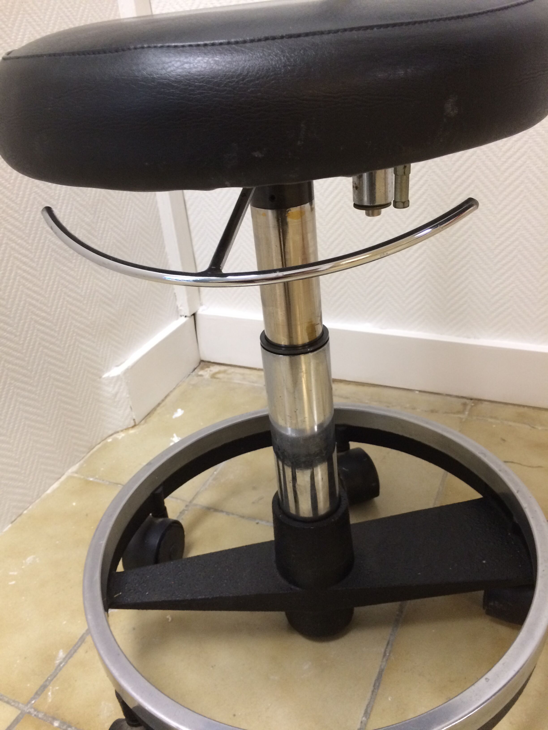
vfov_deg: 61.7
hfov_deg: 48.2
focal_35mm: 29
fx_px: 612
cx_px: 274
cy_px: 365
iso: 250
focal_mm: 4.15
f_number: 2.2
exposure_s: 1/33
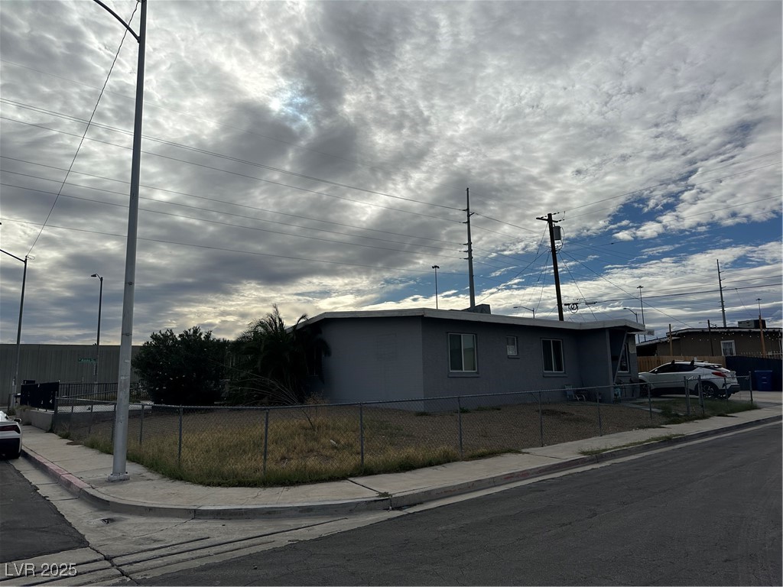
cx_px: 392
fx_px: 543
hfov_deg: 71.6
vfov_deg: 56.8
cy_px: 294
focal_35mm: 24
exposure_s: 1/18519
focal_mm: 6.86
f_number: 1.78
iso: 80
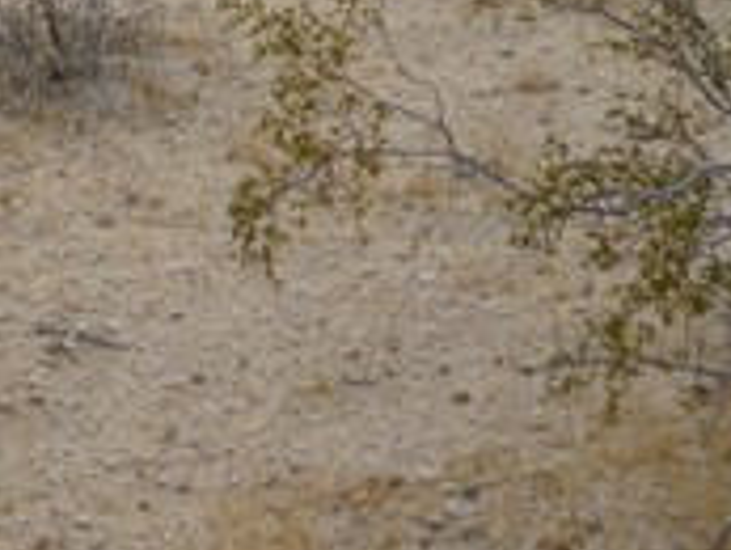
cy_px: -296
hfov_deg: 18.1
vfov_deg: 13.0
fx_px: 2261
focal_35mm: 107
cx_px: 63
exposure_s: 1/800
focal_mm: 5.2
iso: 80
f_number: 4.5
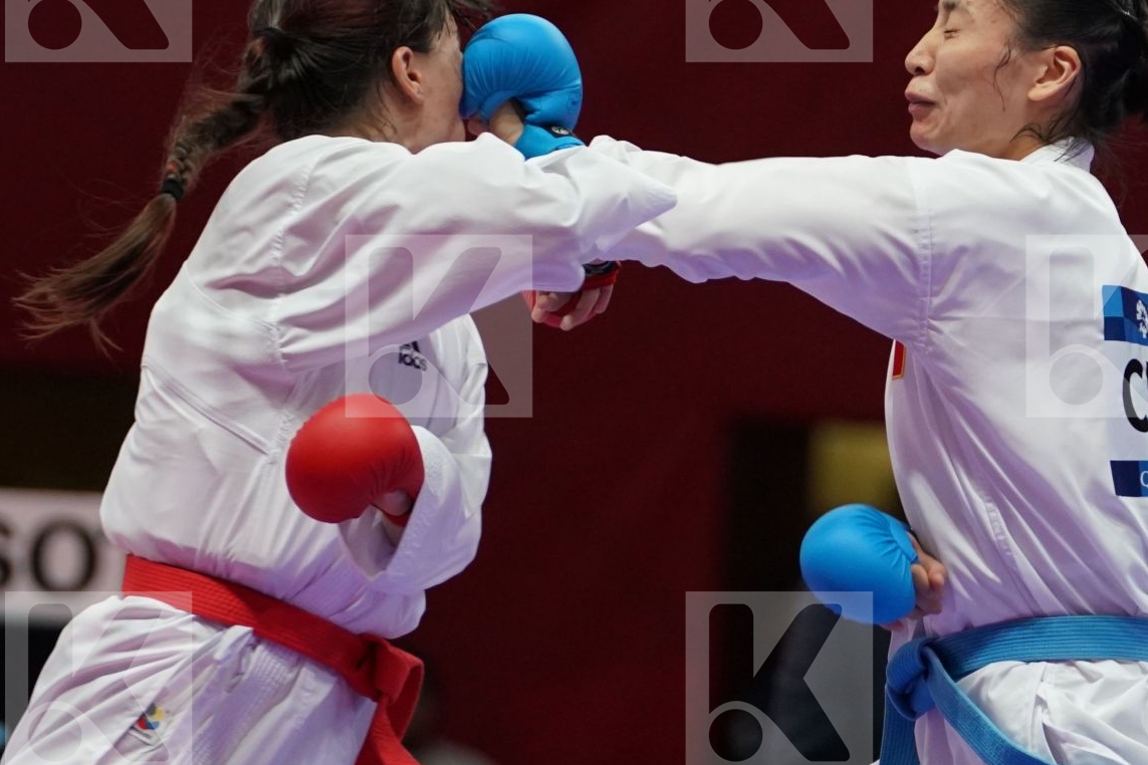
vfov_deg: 2.7
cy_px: 326
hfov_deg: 4.0
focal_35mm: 512
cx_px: 779
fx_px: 16326
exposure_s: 1/1000
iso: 2500
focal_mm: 217
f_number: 4
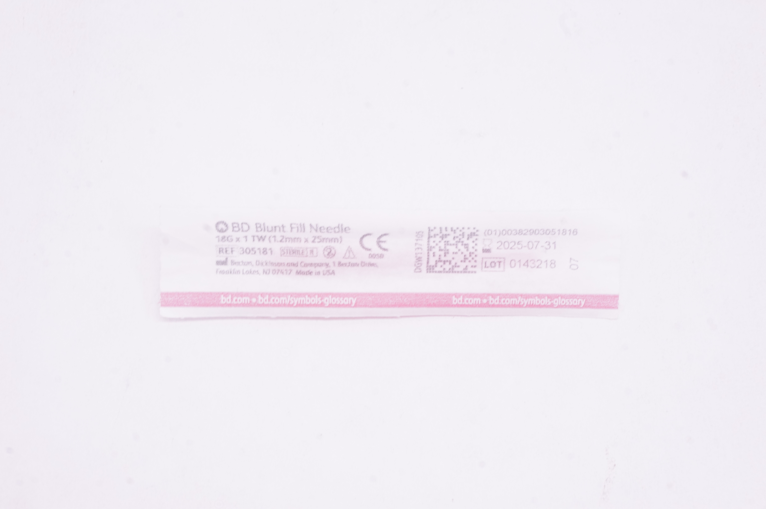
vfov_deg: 19.7
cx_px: 383
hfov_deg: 29.3
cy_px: 254
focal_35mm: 69
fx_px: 1467
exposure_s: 1/20
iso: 800
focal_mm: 46
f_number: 16
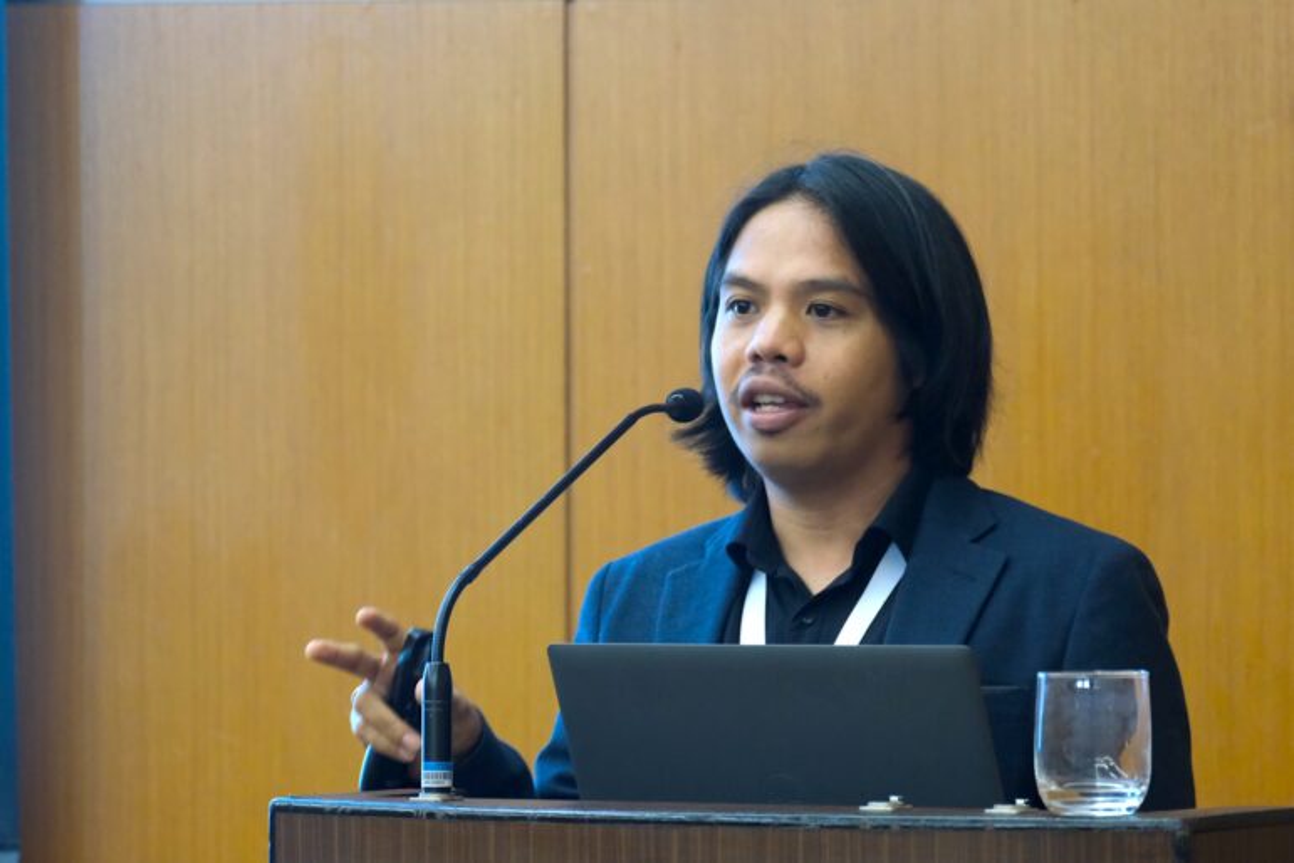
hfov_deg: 9.5
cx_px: 647
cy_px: 432
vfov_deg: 6.4
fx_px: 7763
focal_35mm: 216
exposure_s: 1/34
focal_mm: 143.9
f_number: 6
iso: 3200
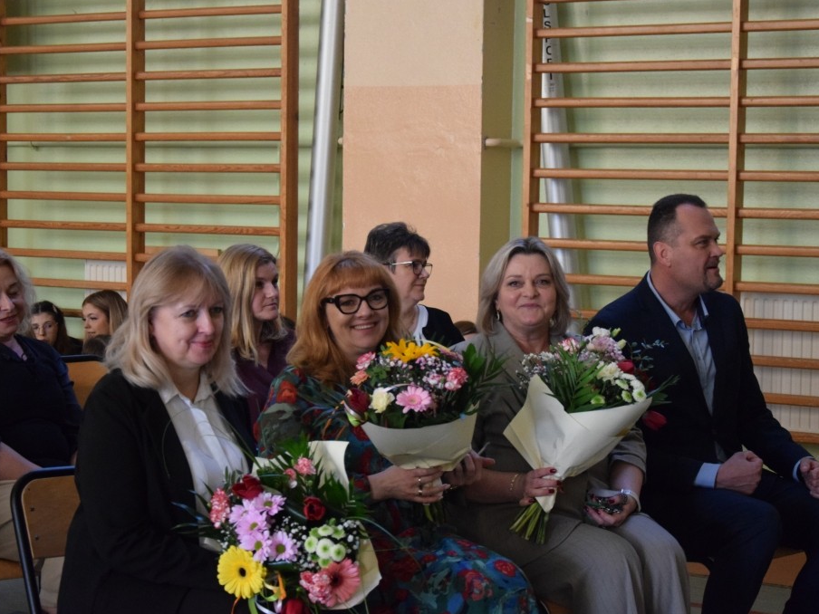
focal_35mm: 74
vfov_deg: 20.0
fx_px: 1740
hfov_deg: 26.5
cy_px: 307
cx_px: 385
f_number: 4.8
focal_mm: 45
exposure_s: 1/125
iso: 3200
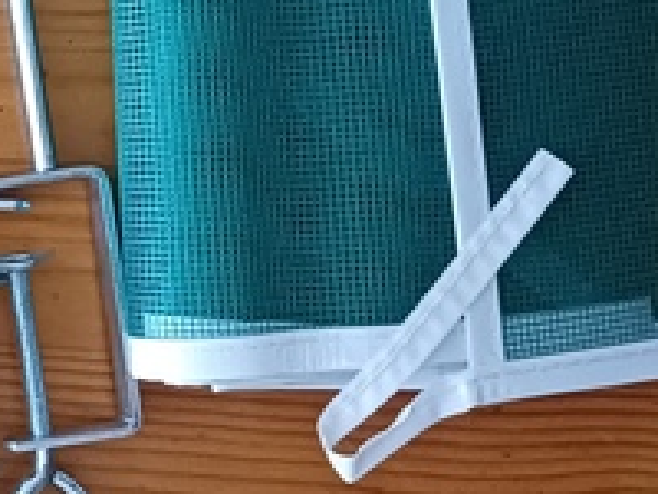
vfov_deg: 14.8
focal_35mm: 100
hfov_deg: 17.3
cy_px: 260
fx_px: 1901
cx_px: -385
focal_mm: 4.65
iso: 1000
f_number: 1.8
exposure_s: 1/20
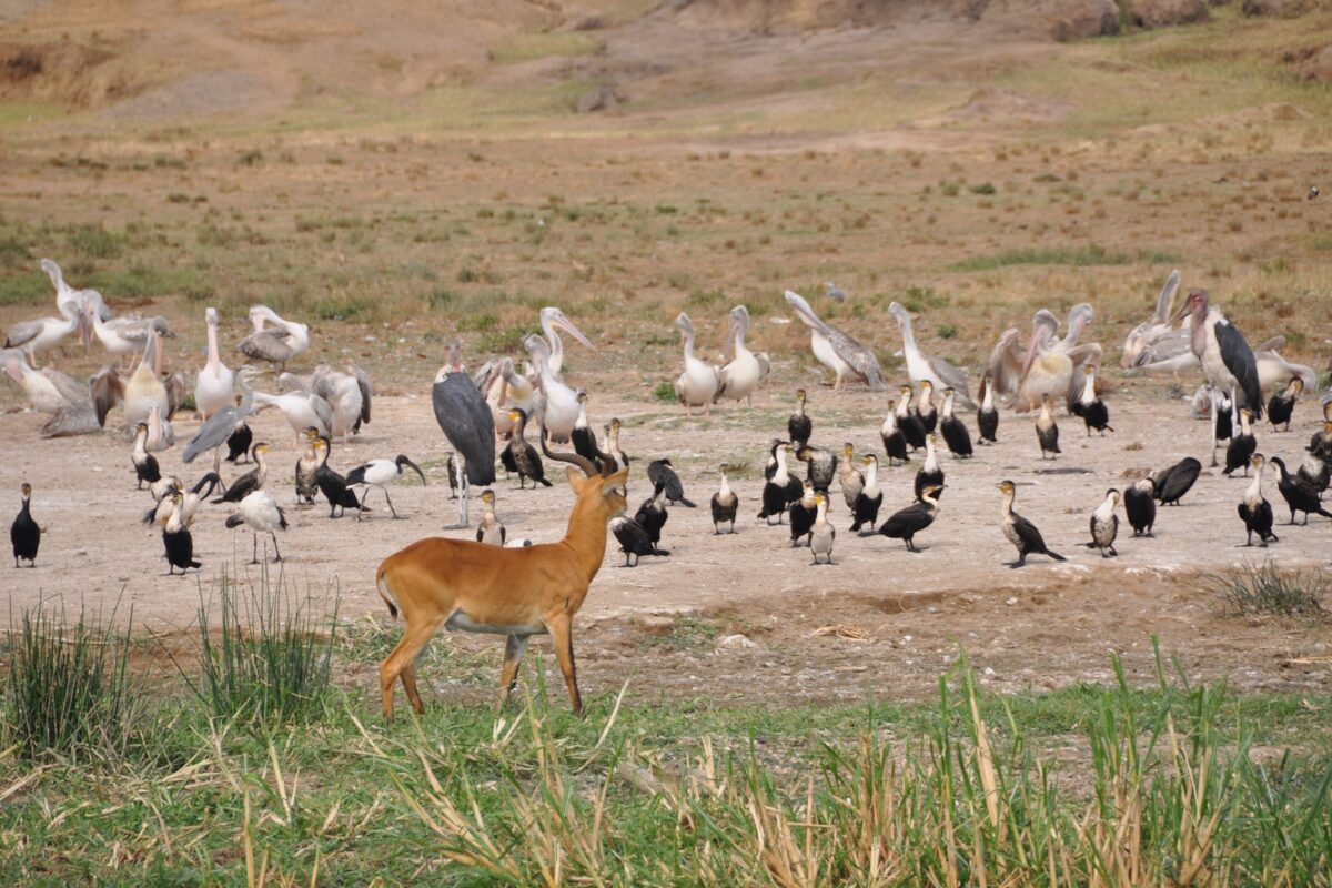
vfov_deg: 4.6
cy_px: 444
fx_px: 11099
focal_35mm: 300
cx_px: 666
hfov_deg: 6.9
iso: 200
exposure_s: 1/640
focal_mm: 200
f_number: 6.3
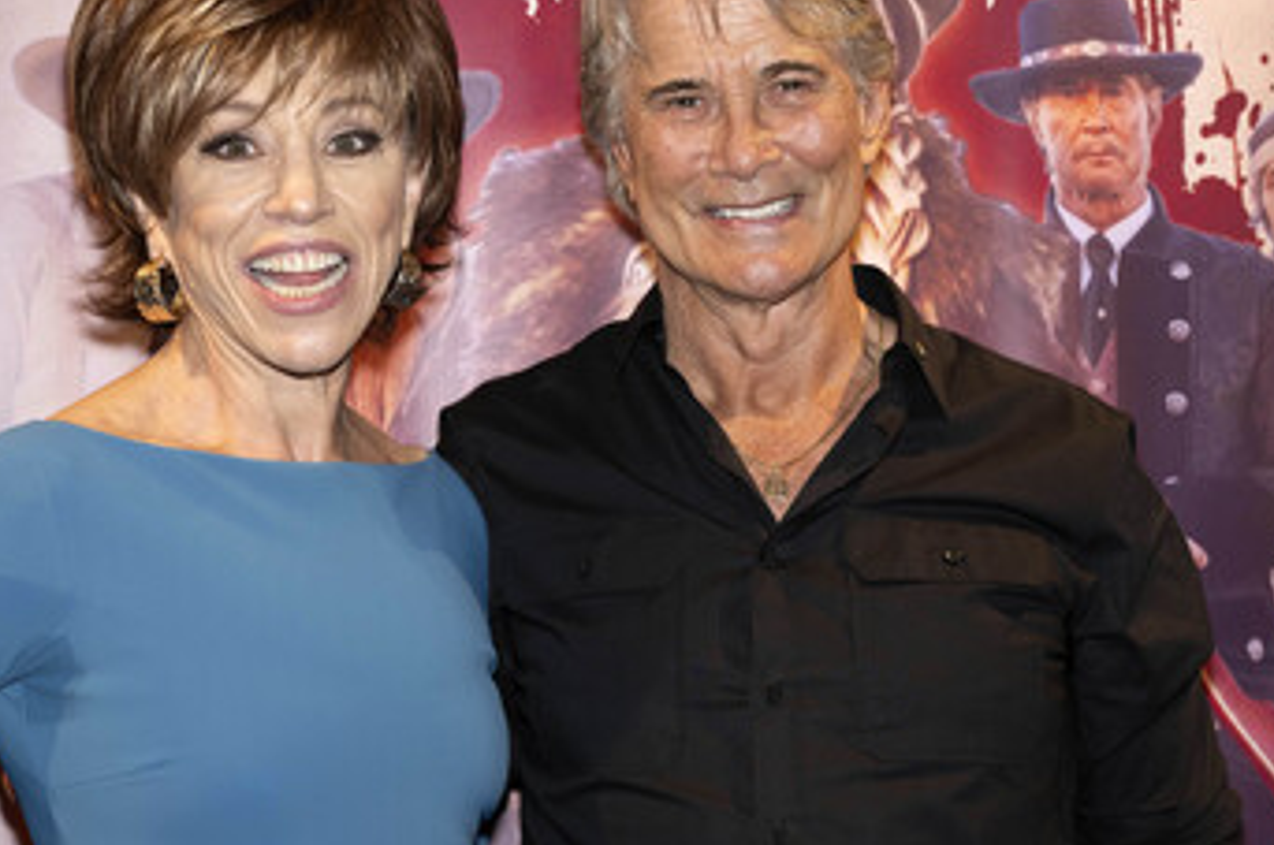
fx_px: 2332
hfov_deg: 30.5
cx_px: 557
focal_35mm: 66
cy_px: 365
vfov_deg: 20.5
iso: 800
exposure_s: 1/200
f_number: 5
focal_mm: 50
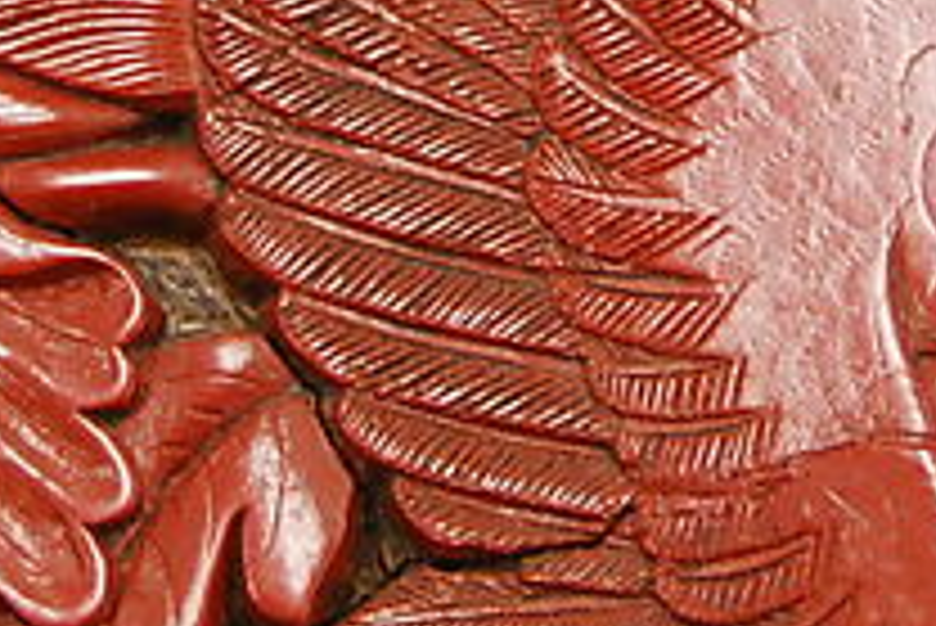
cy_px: -149
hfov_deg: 6.8
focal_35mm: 304
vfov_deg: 4.5
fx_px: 7906
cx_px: 558
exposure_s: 1/30
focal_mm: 35
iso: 800
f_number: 4.8
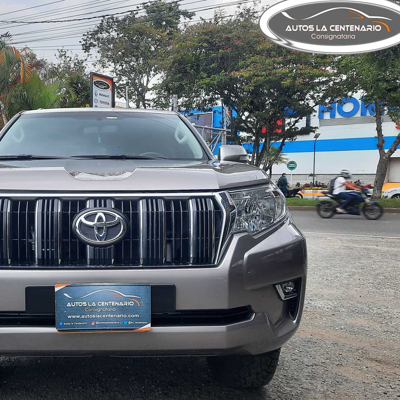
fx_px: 458
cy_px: 224
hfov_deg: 45.7
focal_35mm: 35
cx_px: 105
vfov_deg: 47.1
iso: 50
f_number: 2
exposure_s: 1/120
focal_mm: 4.6
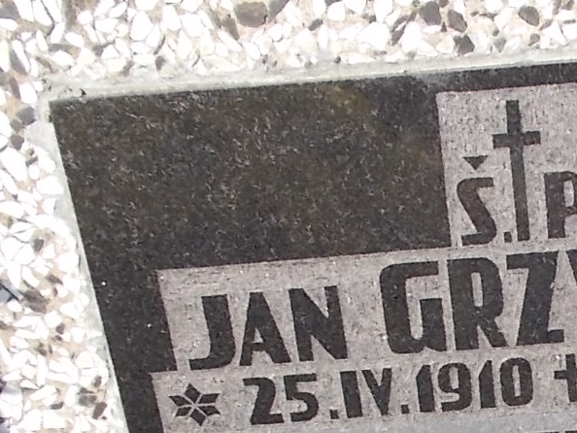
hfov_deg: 26.7
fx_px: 1167
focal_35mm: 70
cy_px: 485
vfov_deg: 20.0
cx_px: 532
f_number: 3.2
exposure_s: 1/500
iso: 80
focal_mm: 4.6
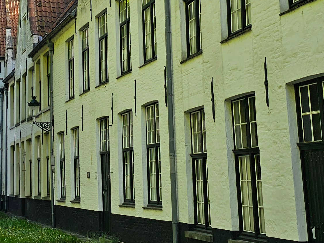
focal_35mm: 82
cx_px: 59
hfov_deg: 23.5
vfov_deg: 17.8
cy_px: 32
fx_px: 767
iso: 10
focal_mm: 6.3
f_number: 1.7
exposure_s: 1/205
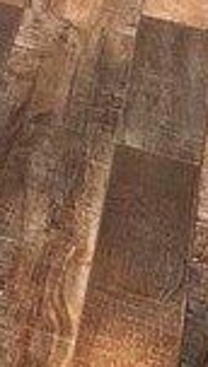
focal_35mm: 175
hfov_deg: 3.5
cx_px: -1605
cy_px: -736
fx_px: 1708
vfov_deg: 9.5
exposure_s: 1/60
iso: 100
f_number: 7.1
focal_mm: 15
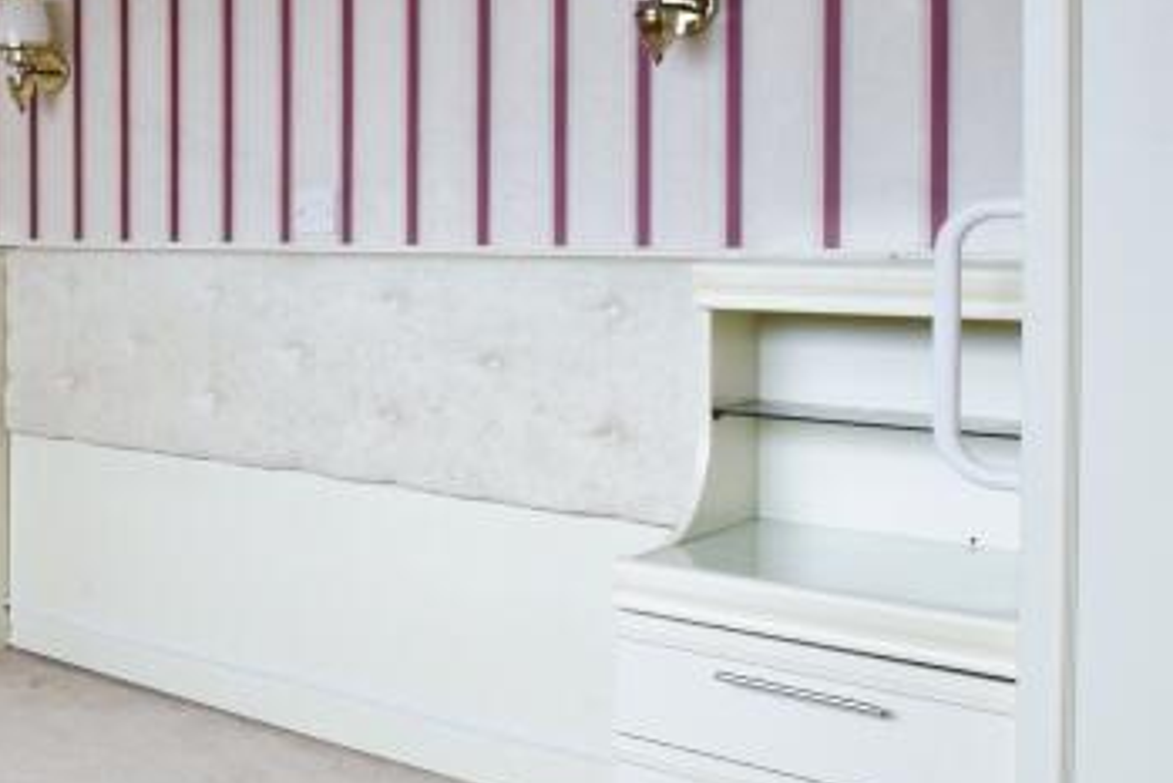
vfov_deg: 30.0
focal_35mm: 44
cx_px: -222
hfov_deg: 35.4
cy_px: 197
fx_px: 1434
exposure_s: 1/30
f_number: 8
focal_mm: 10
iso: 640
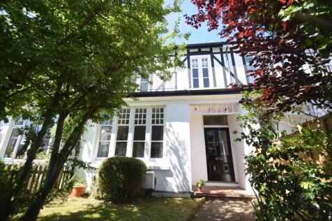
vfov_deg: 77.3
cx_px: 166
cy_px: 110
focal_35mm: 15
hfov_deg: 100.4
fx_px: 138
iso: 100
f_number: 5.6
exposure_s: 1/125
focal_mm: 10
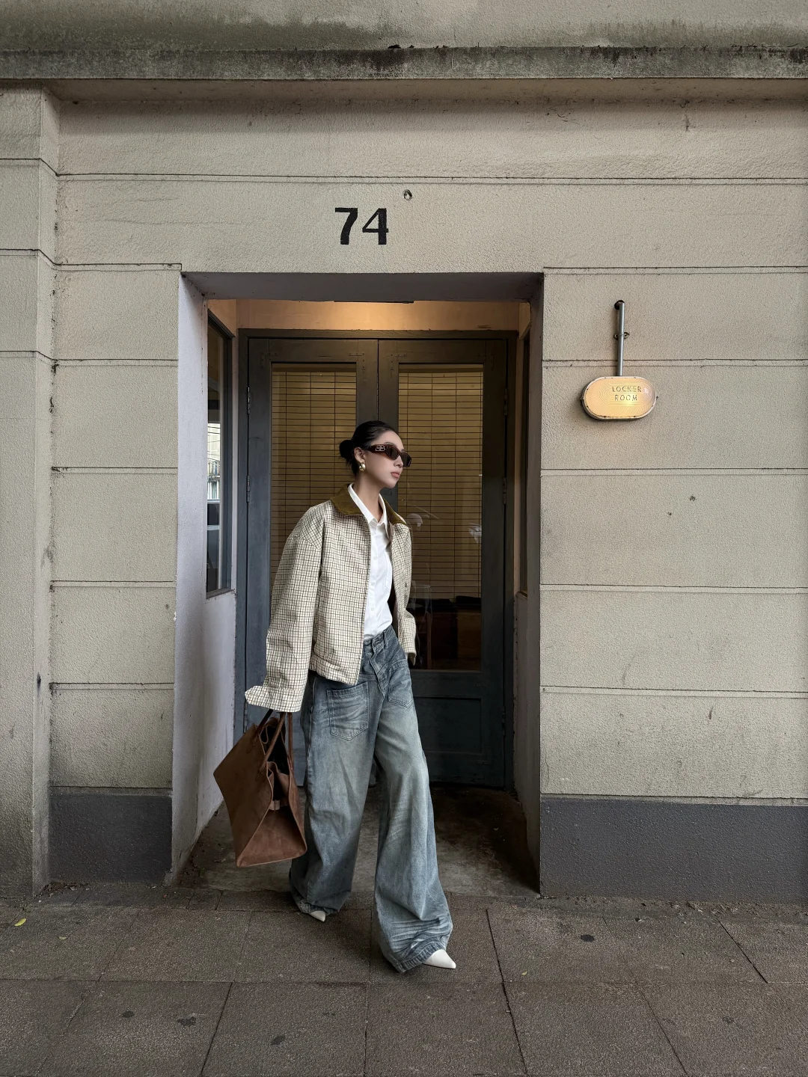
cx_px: 404
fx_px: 747
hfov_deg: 56.8
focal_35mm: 24
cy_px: 538
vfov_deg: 71.6
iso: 64
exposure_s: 1/157
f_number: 1.78
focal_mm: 6.76
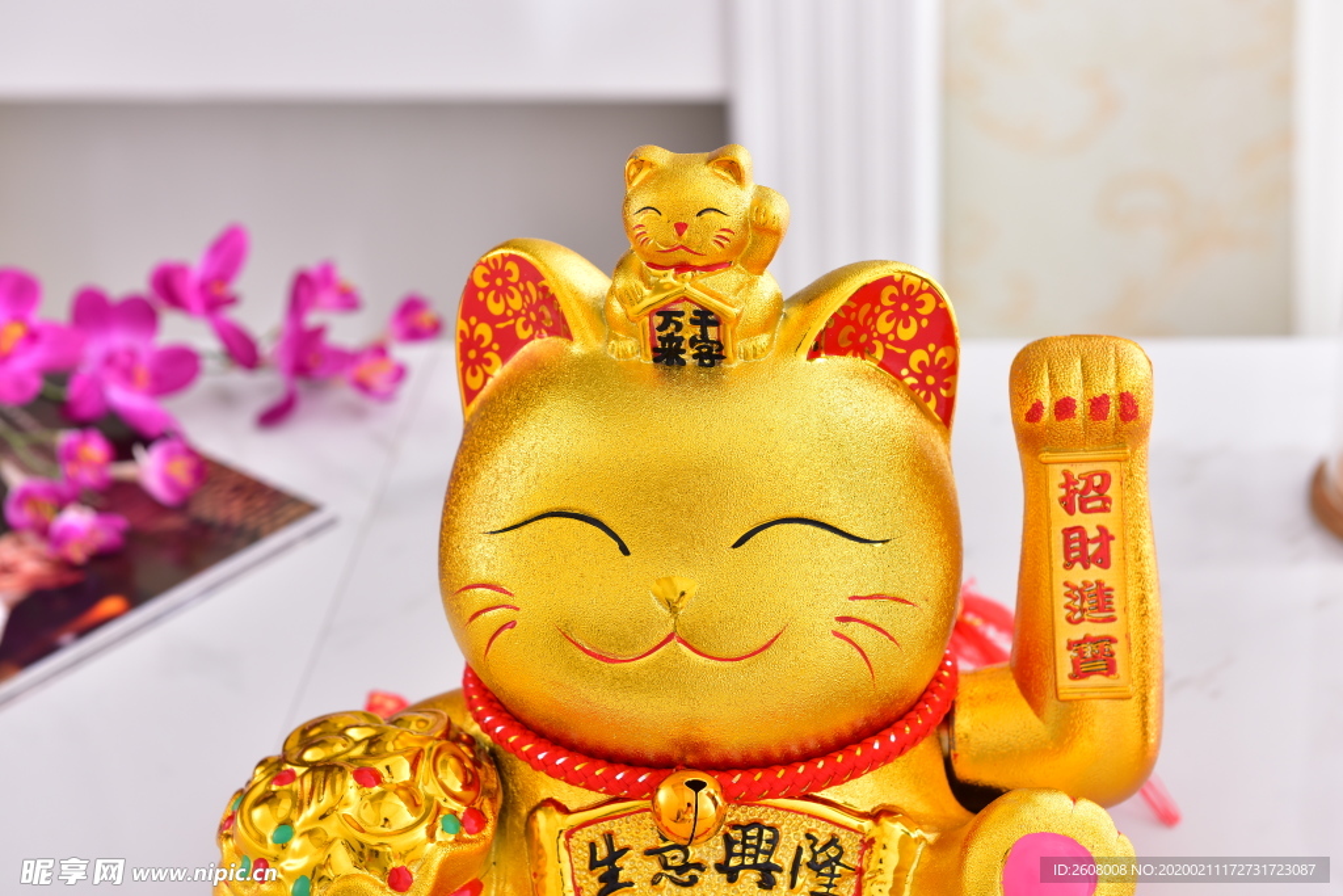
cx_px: 672
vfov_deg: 20.6
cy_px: 448
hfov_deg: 30.5
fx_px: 2462
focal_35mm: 66
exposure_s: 1/125
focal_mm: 66
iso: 100
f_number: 8
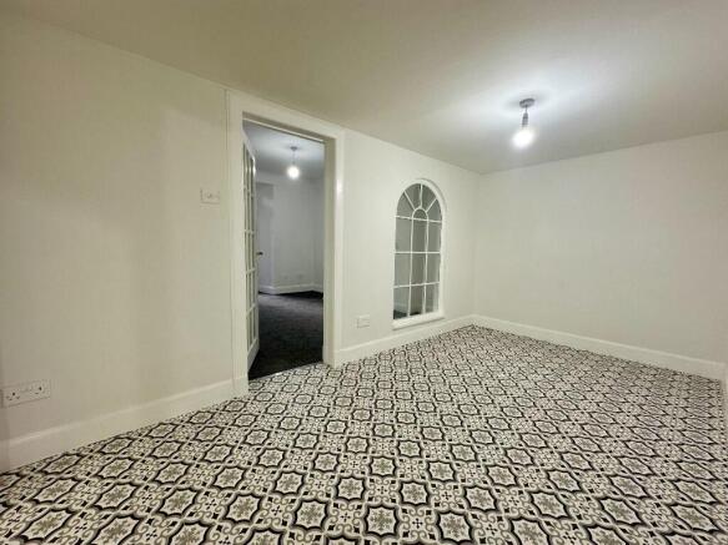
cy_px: 272
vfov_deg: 85.7
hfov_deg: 102.1
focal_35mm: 14
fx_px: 294
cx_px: 364
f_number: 2.2
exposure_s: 1/100
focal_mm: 2.22
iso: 100
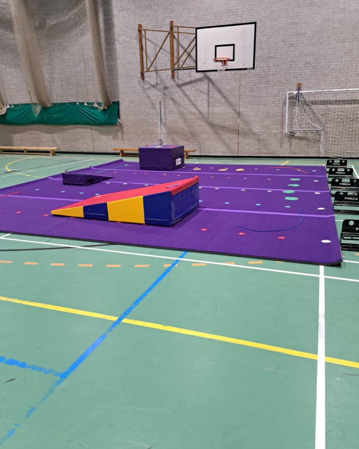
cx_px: 184
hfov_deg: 54.9
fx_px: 345
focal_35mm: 26
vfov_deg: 66.0
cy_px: 228
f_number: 1.8
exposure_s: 1/60
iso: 250
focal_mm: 5.2
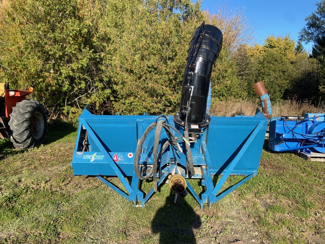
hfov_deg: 67.3
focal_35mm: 26
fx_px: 244
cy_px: 122
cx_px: 162
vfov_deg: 53.1
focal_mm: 4.25
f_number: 1.8
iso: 32
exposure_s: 1/1565
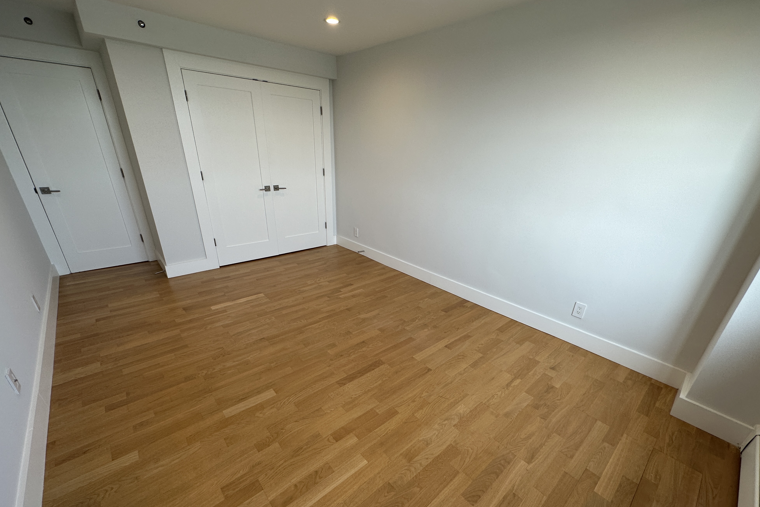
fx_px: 317
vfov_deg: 76.9
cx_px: 386
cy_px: 289
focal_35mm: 15
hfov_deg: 100.4
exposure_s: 1/120
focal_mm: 2.22
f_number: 2.2
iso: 64
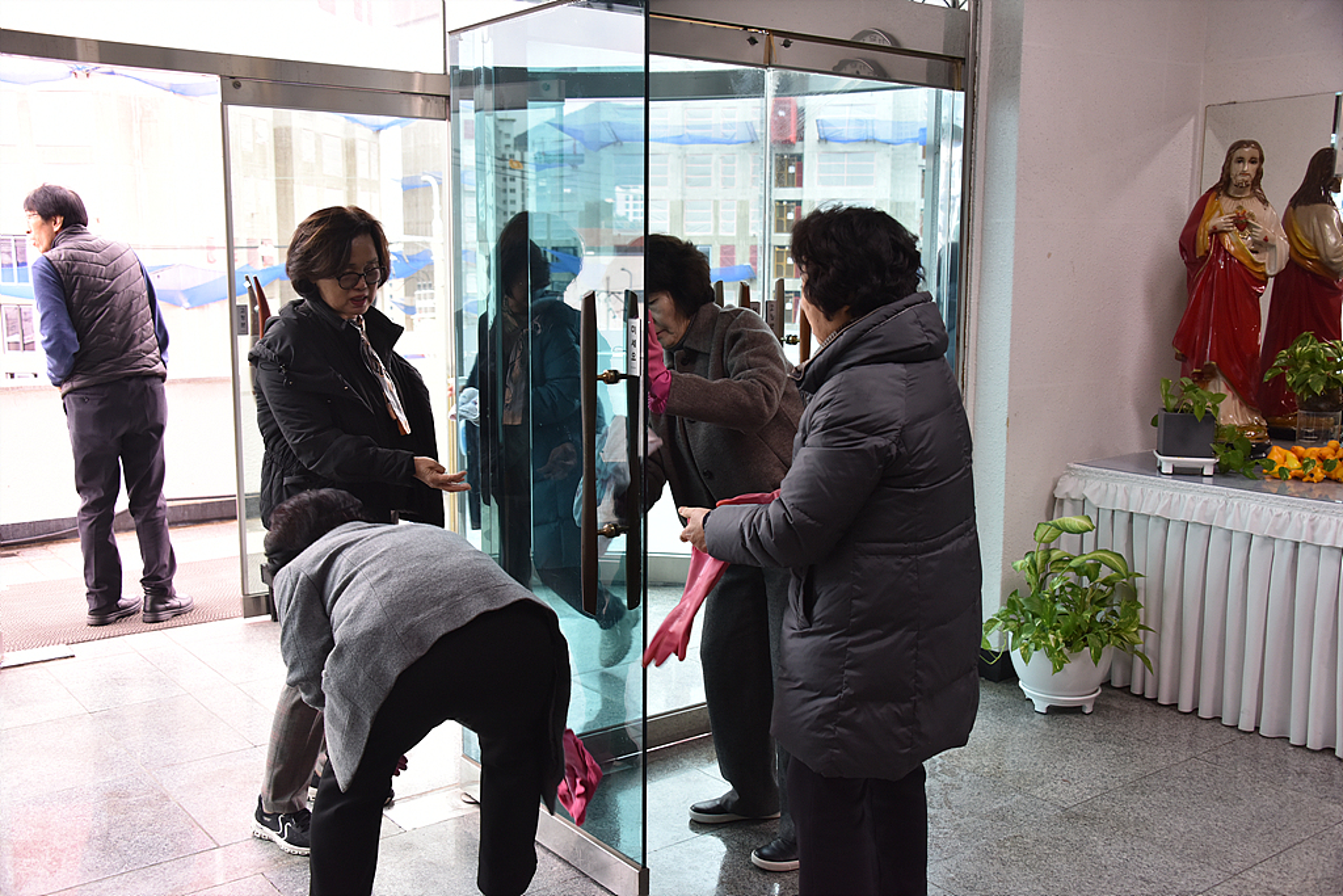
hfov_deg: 54.4
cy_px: 448
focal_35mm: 35
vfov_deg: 37.9
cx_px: 672
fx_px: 1306
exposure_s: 1/125
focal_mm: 35
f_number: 5
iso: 900
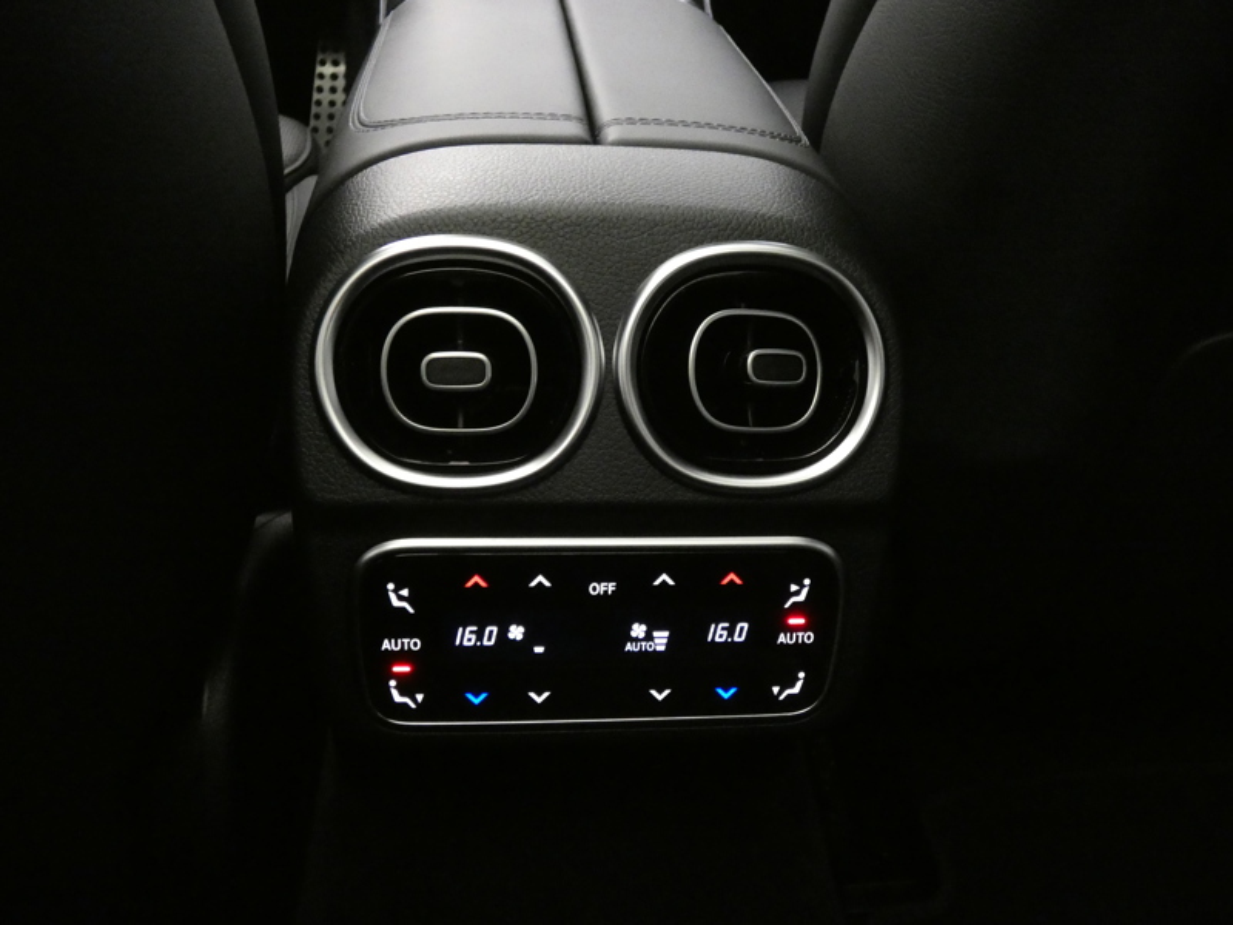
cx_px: 616
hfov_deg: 58.4
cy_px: 462
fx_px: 1104
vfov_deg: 45.4
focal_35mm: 31
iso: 1600
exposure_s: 1/8
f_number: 3.3
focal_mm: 5.5
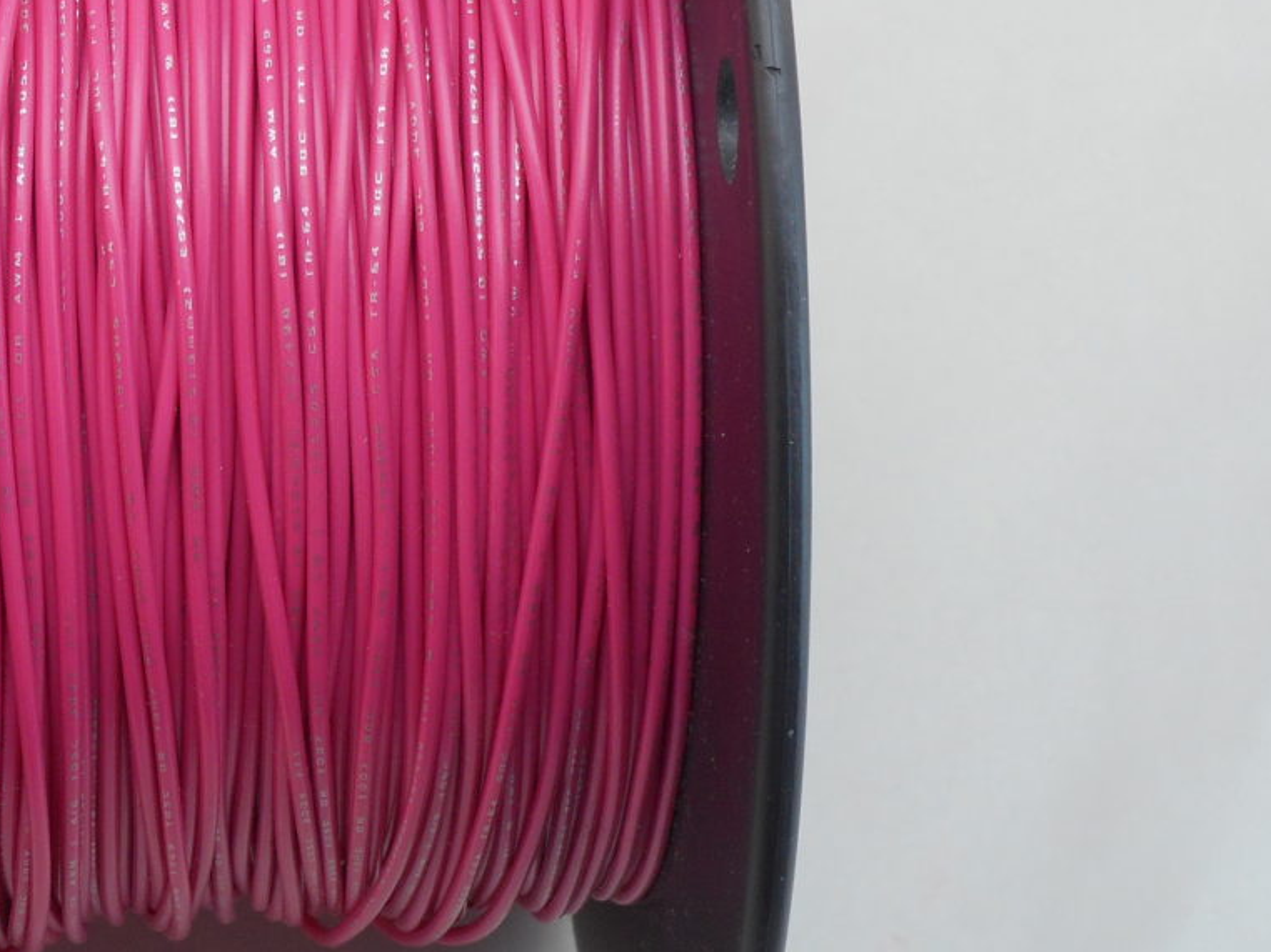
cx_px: 193
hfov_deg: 16.4
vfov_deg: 12.4
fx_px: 4368
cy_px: 300
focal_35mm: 119
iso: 125
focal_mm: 10.5
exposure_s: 1/30
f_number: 5.1
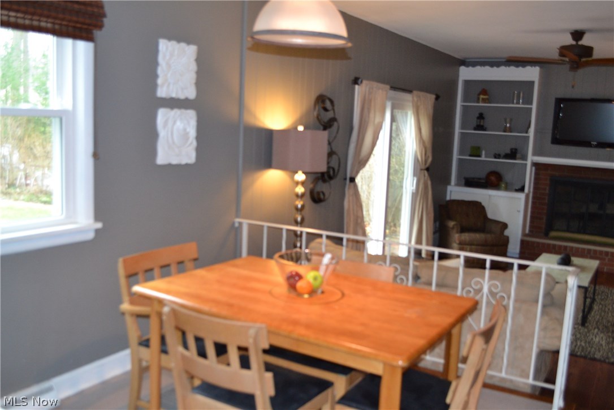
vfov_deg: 40.0
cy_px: 205
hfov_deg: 57.2
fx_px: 563
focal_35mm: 33
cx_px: 307
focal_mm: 22
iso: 1250
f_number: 4
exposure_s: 1/60
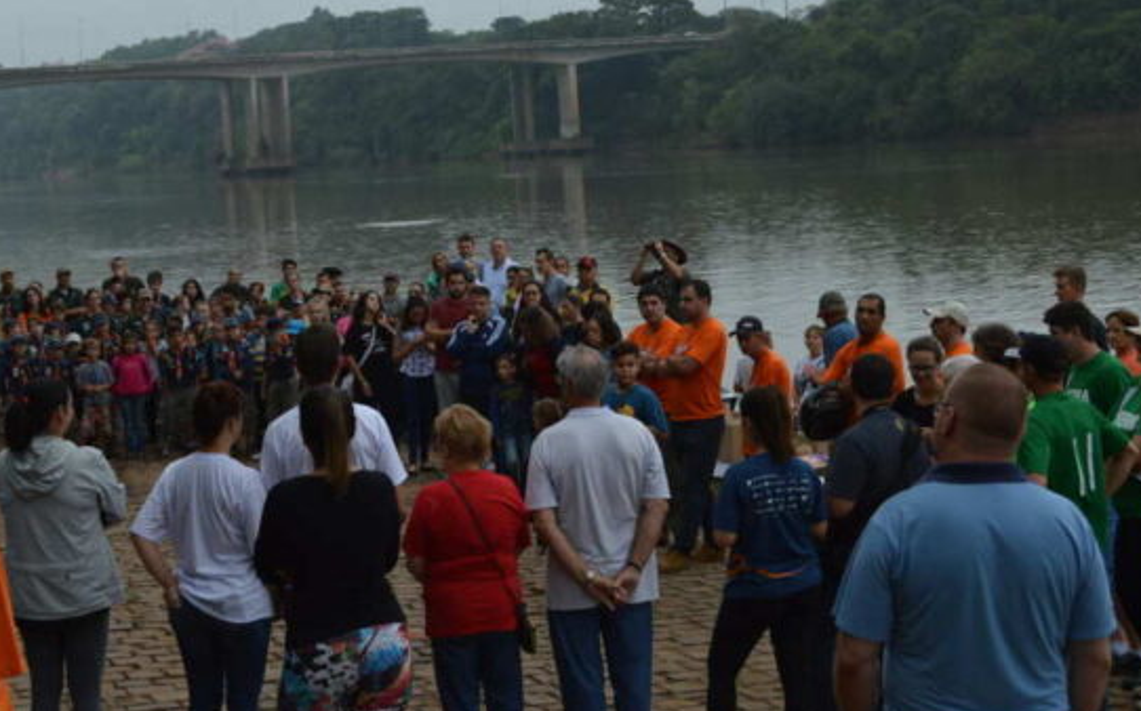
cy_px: 182
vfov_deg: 19.8
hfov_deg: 31.5
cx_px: 499
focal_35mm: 65
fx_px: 2020
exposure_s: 1/125
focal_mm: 30
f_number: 5.6
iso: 200
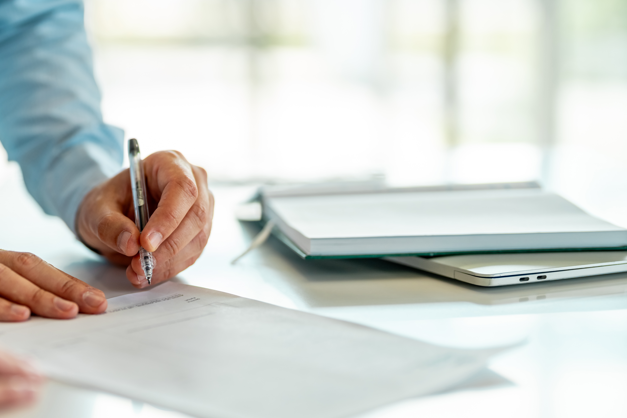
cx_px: 117
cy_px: 206
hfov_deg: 24.3
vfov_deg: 16.7
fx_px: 1428
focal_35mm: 82
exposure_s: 1/800
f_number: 1.2
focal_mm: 50
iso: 125
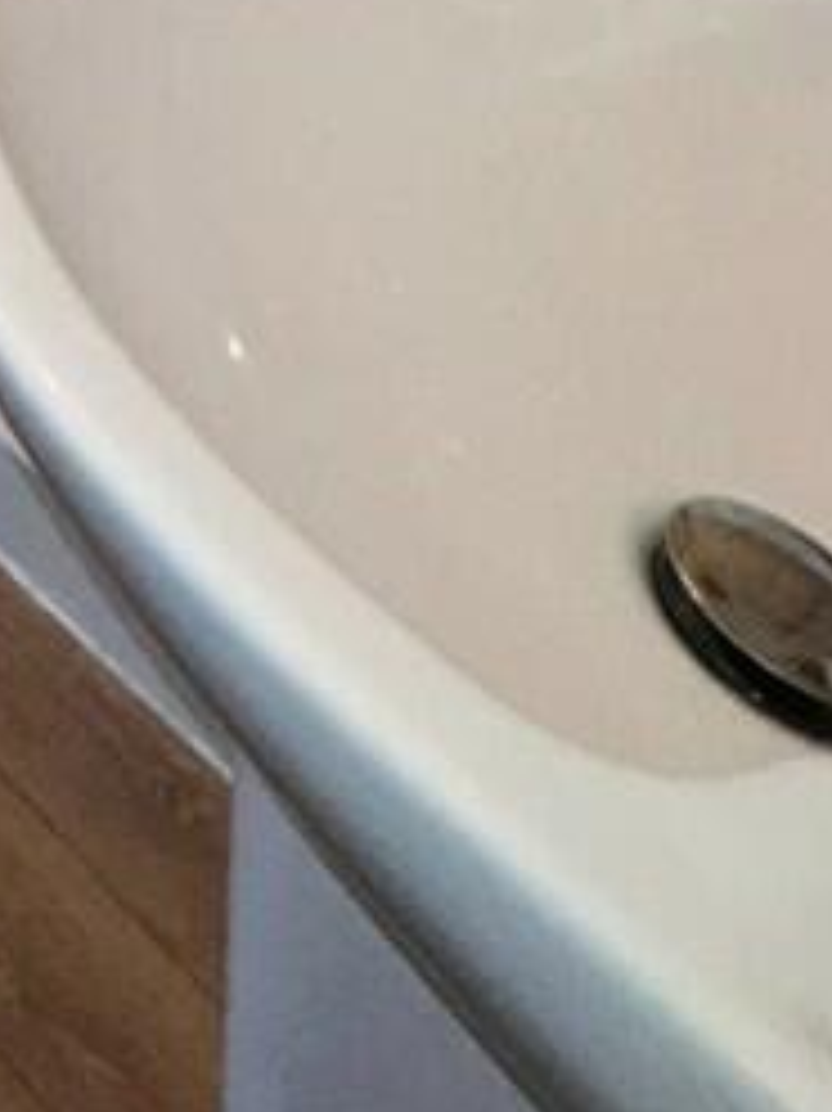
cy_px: -1004
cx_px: -778
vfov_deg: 20.3
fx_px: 1860
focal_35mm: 58
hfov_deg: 18.2
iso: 125
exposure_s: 1/50
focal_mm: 2.22
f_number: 2.2
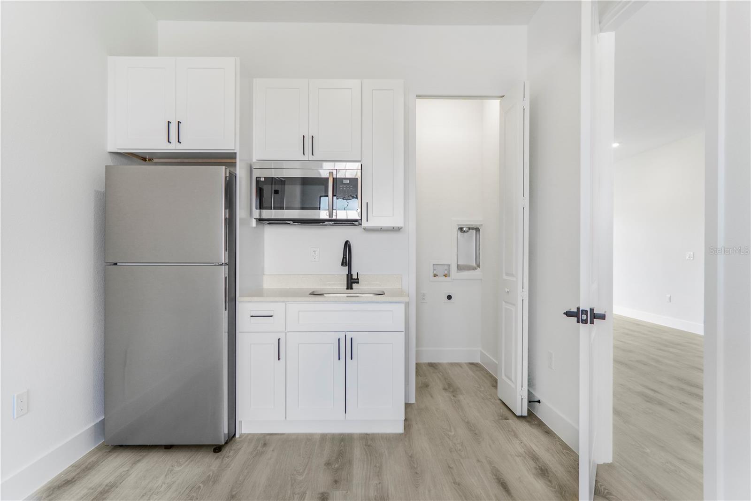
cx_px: 376
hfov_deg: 90.0
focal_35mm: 18
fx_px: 375
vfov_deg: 67.4
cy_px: 250
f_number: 2.8
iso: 100
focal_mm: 12
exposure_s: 1/60
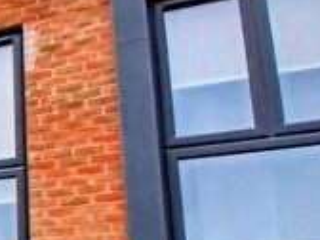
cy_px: 188
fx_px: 656
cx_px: -211
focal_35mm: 71
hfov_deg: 21.1
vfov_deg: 20.5
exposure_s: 1/270
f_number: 2.2
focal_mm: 1.4
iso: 50
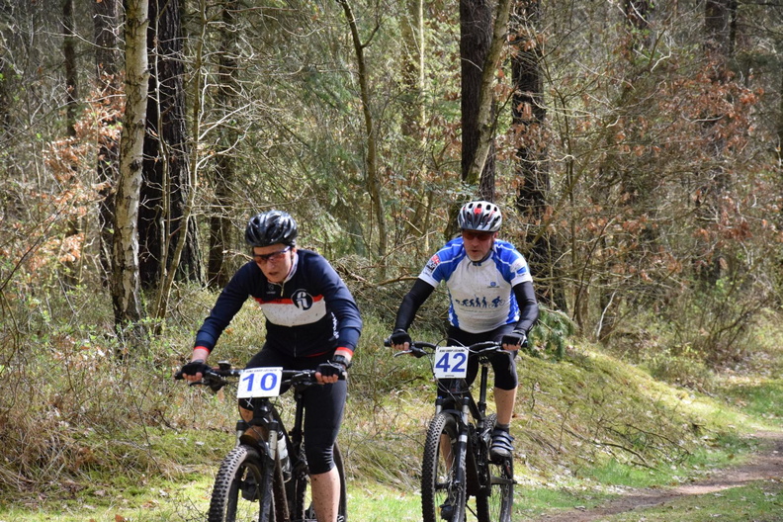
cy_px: 261
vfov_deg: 8.7
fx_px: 3425
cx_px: 392
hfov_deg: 13.0
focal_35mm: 158
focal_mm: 105
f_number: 8
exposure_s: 1/2000
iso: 4000
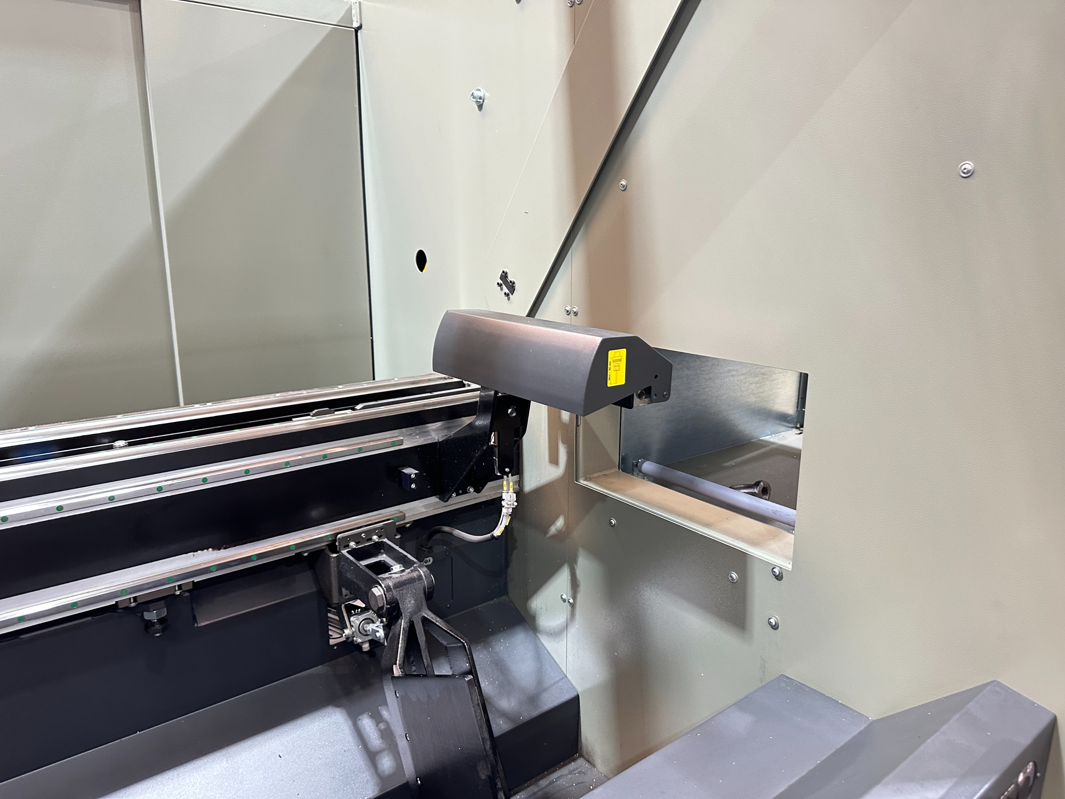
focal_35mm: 24
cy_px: 400
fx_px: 738
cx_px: 532
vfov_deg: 56.8
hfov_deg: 71.6
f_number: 1.78
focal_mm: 6.86
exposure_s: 1/50
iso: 400
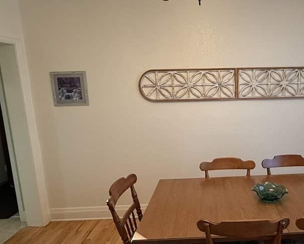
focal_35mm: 29
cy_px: 122
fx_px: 261
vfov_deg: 50.0
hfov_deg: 58.2
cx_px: 217
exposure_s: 1/60
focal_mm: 2.22
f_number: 2.2
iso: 400
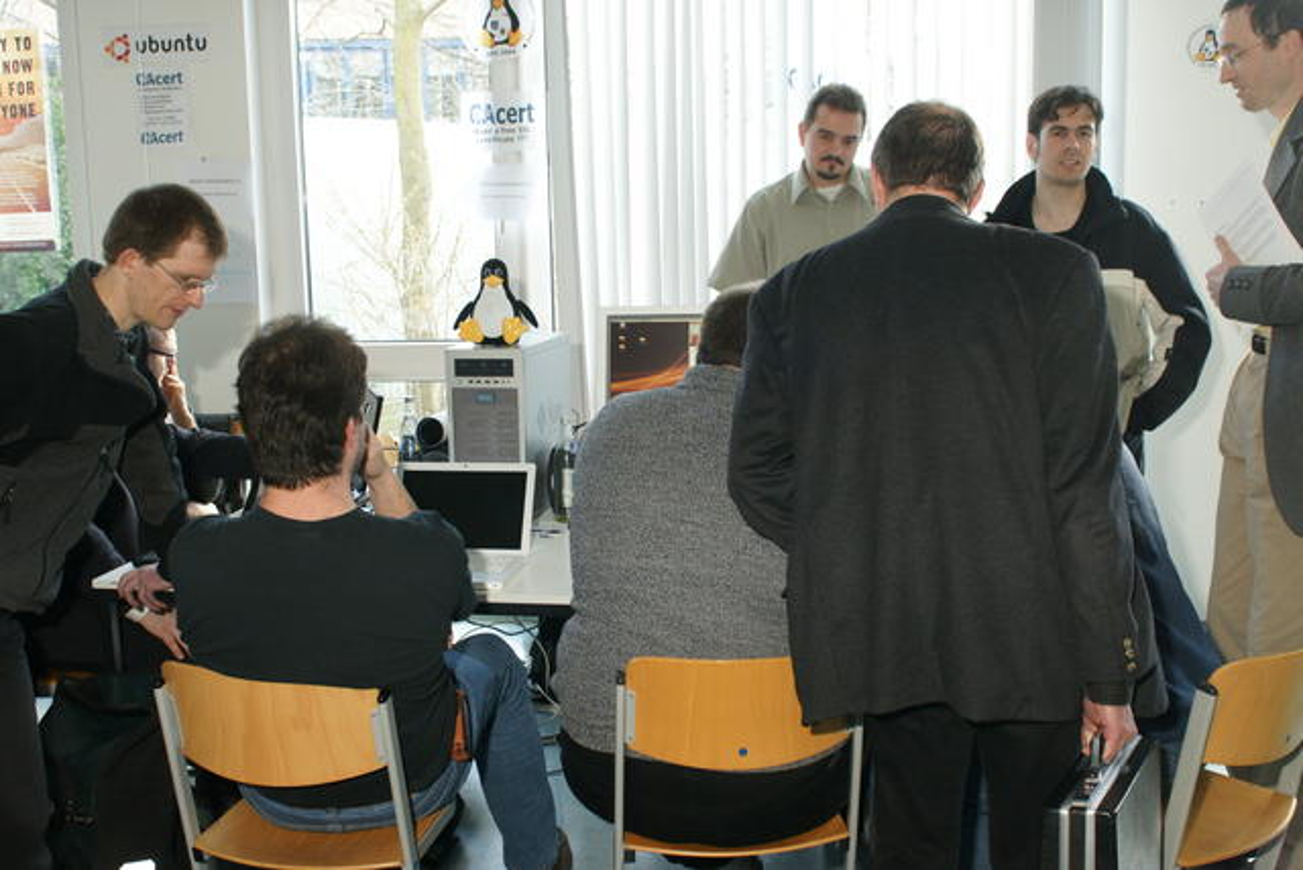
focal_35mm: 36
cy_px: 435
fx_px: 1303
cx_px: 652
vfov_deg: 36.9
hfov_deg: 53.1
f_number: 5.6
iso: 800
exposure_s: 1/60
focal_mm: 24
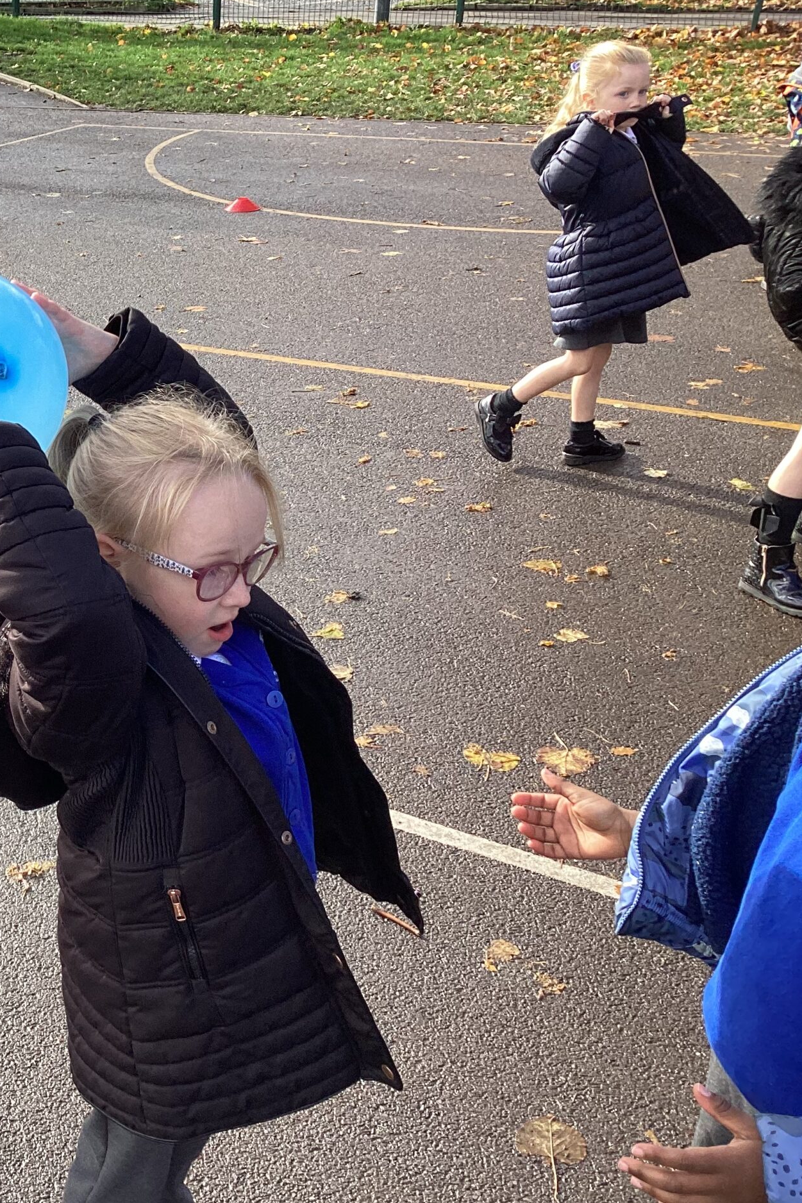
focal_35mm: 44
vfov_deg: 44.5
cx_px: -8
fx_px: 1470
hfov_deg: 28.5
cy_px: 610
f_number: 2.4
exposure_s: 1/273
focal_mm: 3.3
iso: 25
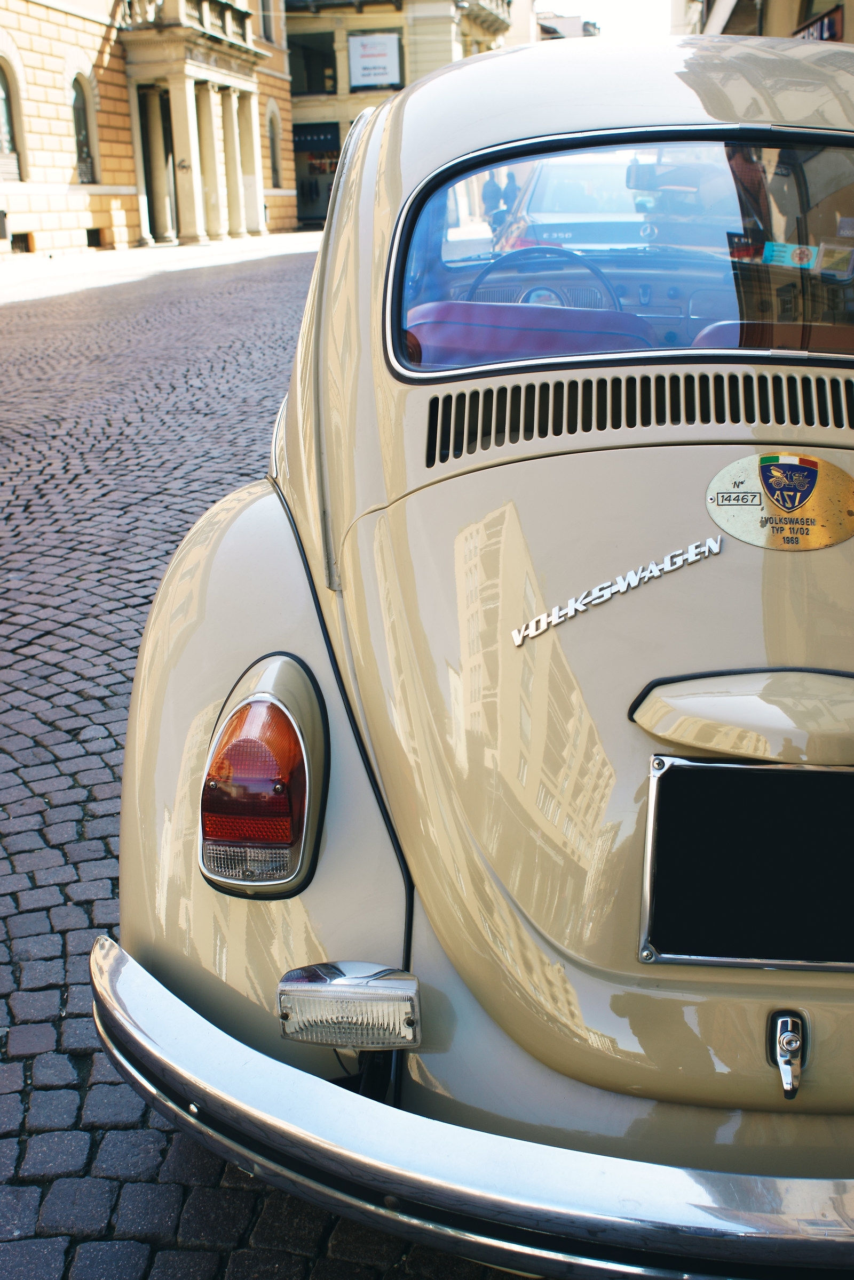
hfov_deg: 36.9
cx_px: 427
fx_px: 1281
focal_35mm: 36
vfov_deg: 53.1
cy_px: 640
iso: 100
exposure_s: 1/60
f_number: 5.6
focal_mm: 24
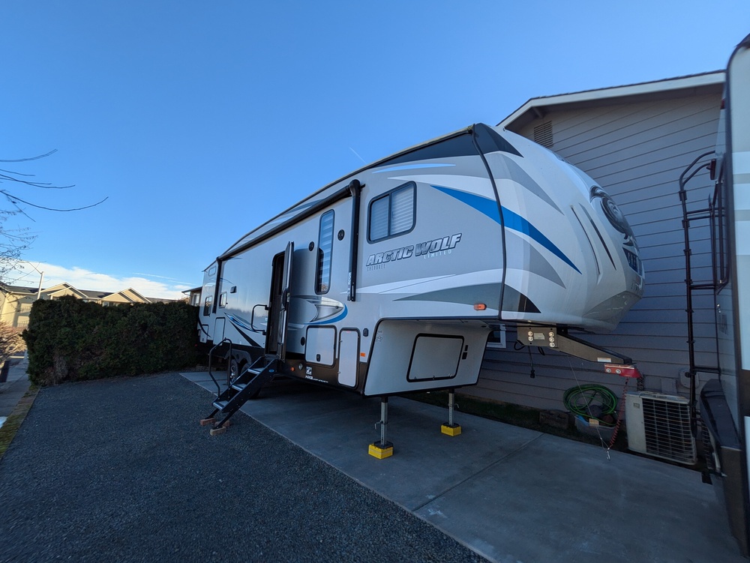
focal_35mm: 14
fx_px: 303
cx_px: 375
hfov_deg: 102.0
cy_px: 282
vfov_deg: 85.7
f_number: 2.2
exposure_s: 1/1003
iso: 48
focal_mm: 1.83
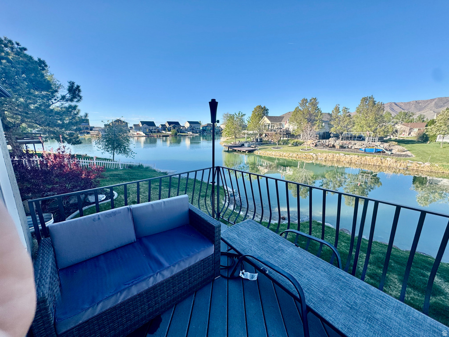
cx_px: 224
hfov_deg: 102.1
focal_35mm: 14
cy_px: 168
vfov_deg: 85.7
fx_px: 182
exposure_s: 1/700
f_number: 2.2
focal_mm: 2.22
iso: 40
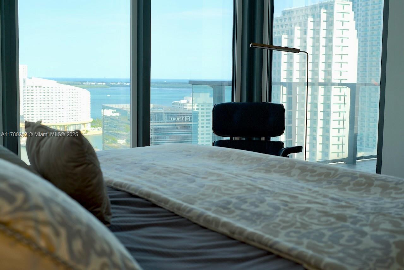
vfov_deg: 27.0
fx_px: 561
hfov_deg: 39.6
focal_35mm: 50
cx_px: 202
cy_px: 135
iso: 100
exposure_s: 1/80
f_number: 5.6
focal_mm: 50
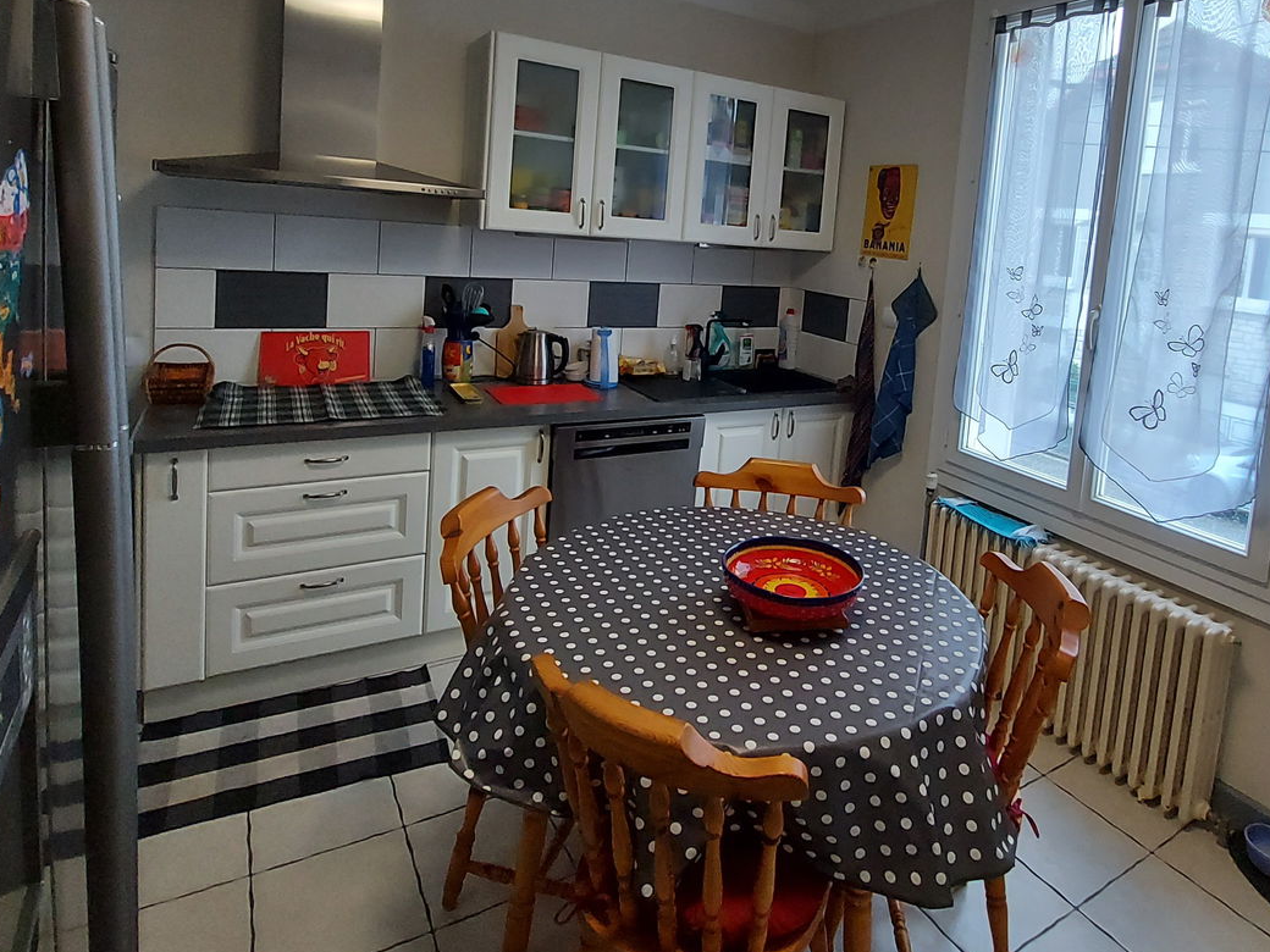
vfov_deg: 63.8
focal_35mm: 20
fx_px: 734
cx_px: 753
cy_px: 297
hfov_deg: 80.9
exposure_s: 1/50
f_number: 2.2
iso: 250
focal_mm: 1.74
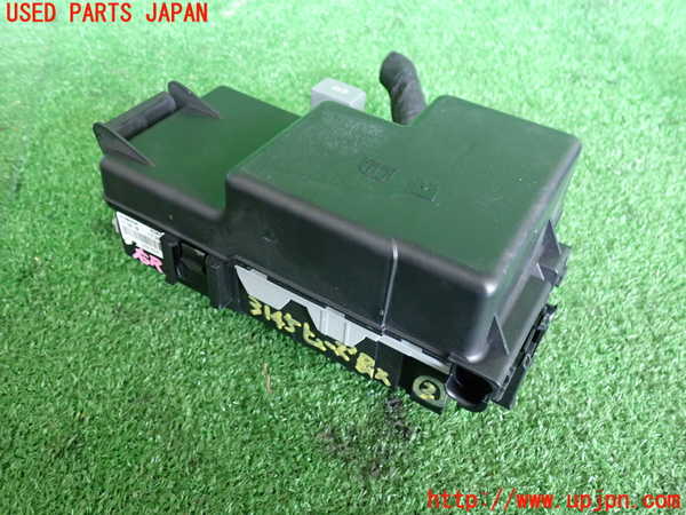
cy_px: 258
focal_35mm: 30
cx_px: 343
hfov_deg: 60.0
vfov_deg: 46.8
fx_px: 595
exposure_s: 1/30
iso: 500
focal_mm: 5.4
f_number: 2.3
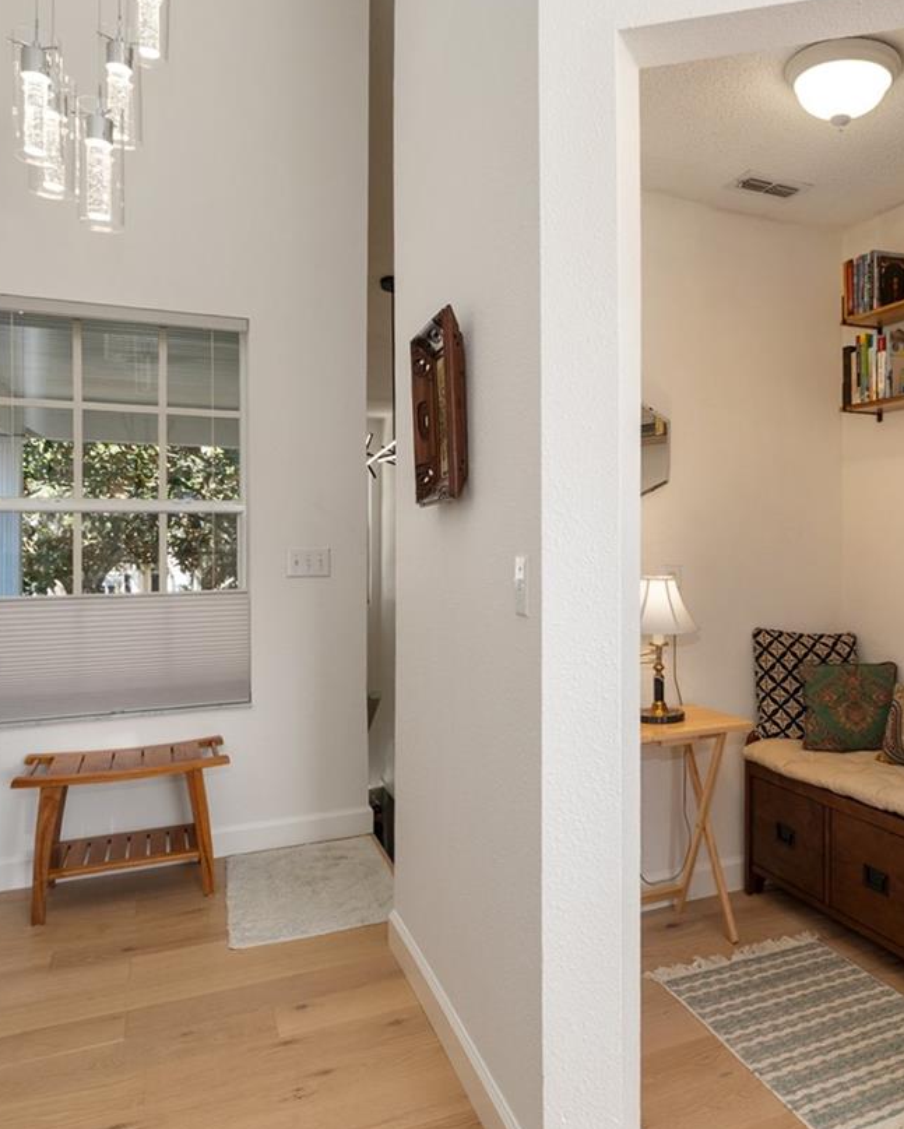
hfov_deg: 52.7
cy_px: 551
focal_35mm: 26
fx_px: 869
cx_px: 672
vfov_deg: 66.0
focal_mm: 14
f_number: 7.1
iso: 400
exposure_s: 1/15
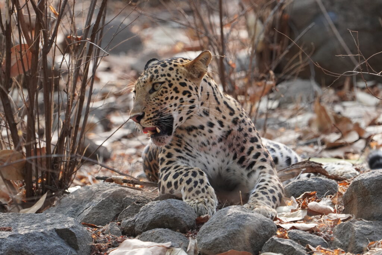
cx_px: 191
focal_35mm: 700
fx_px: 7434
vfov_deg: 2.0
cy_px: 128
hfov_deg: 2.9
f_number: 6.3
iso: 1250
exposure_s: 1/500
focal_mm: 467
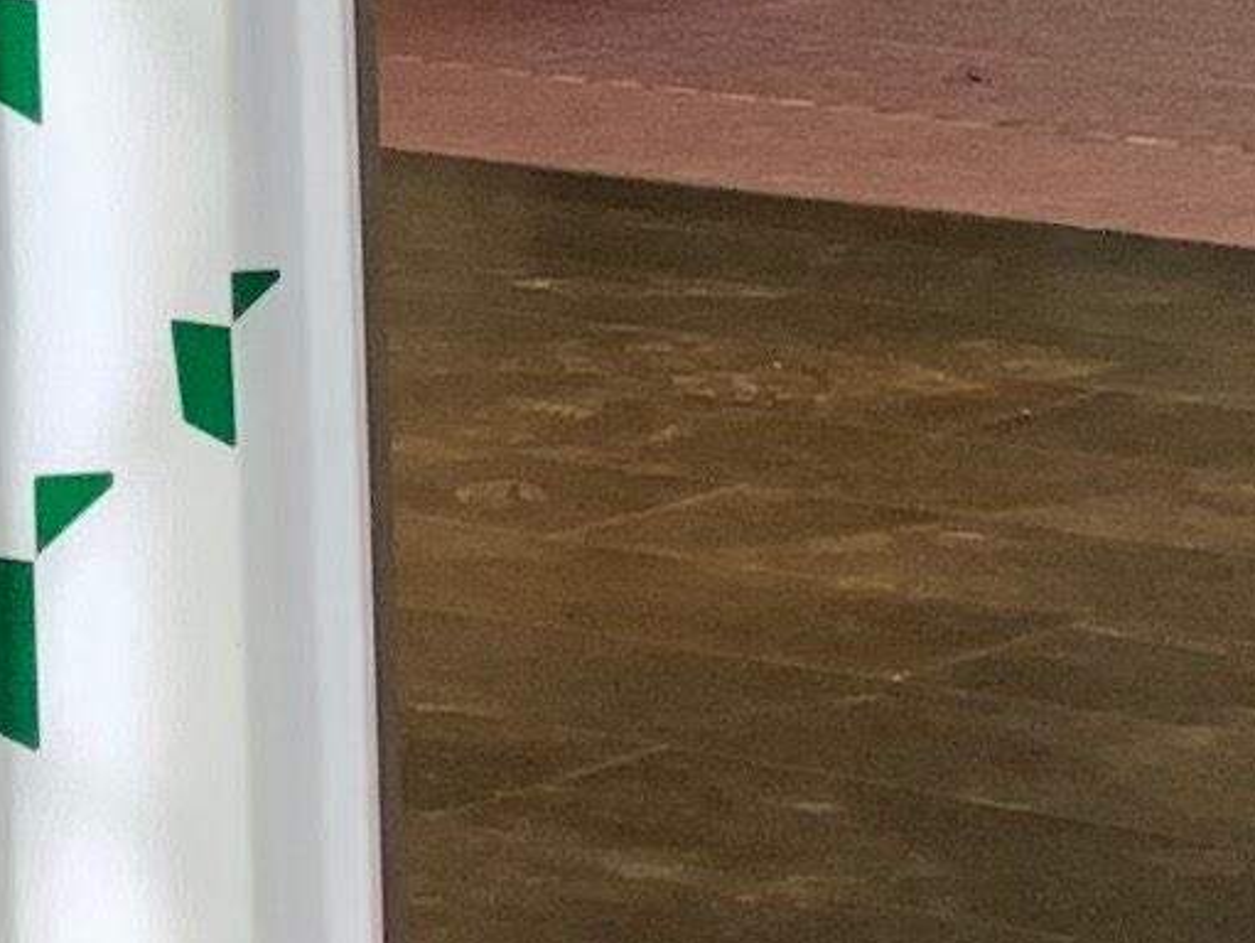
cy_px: -1105
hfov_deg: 8.8
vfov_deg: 6.9
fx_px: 7437
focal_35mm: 205
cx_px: -1638
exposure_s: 1/50
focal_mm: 4.25
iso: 64
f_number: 1.8
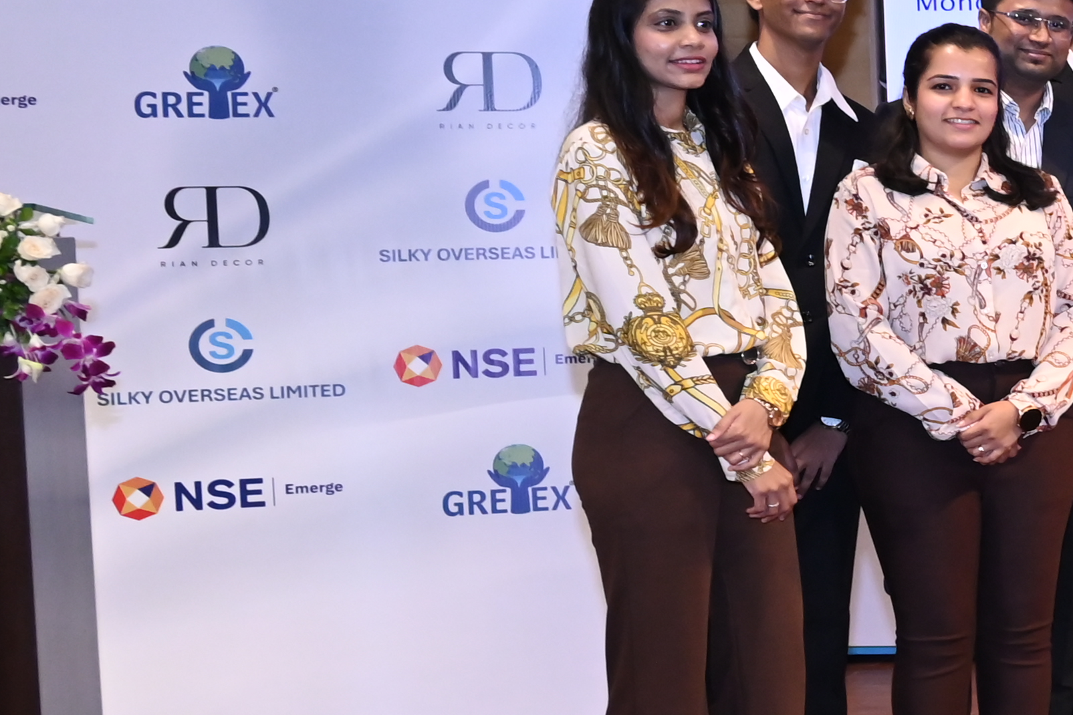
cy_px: 345
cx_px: 1948
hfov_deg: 17.9
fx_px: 2682
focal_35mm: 90
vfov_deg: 15.2
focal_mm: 24
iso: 1600
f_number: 5
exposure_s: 1/125
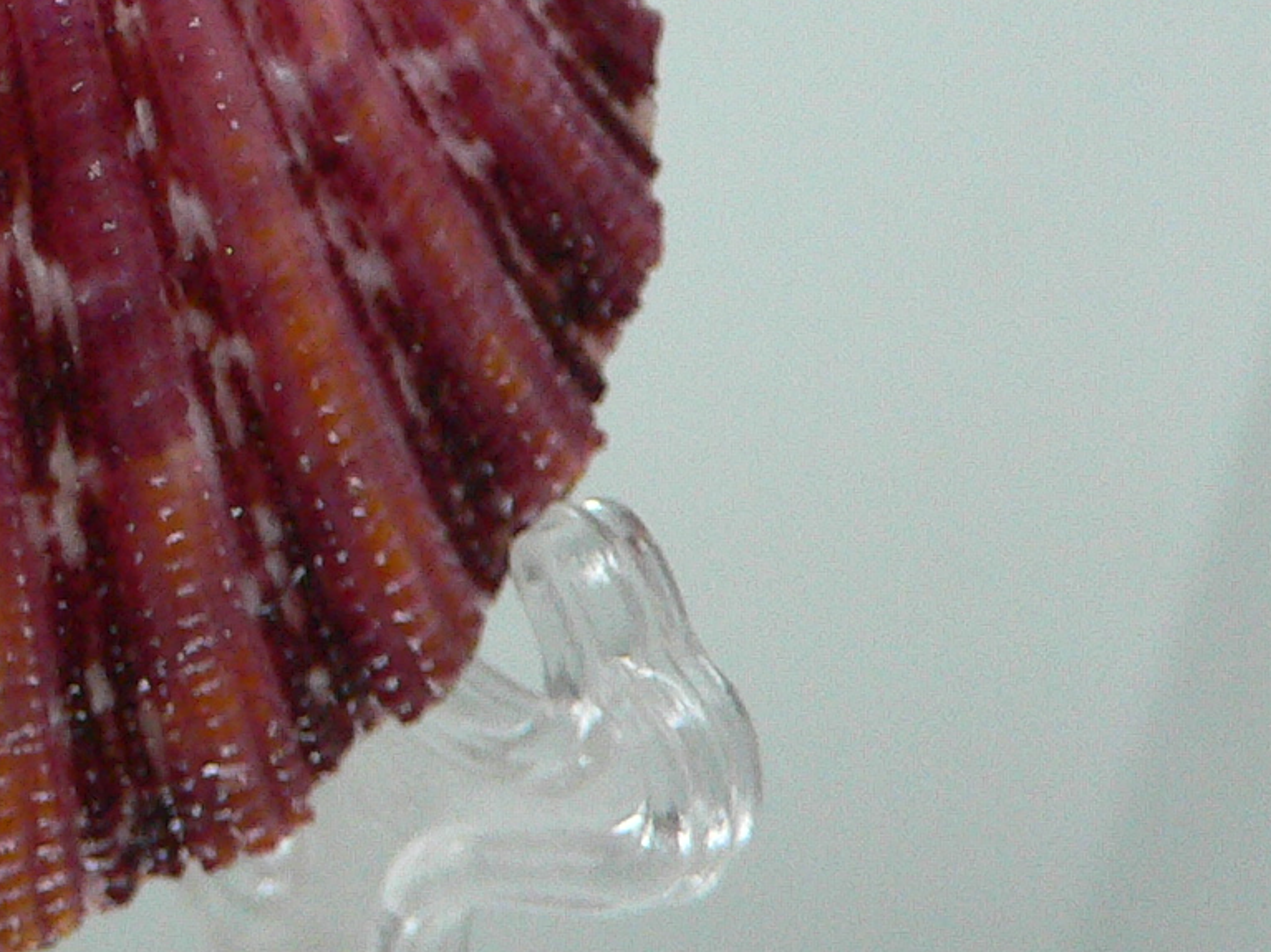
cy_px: 8
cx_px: -232
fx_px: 3377
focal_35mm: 92
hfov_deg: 20.1
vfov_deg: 15.8
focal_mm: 4.6
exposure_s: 1/40
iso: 200
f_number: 2.8
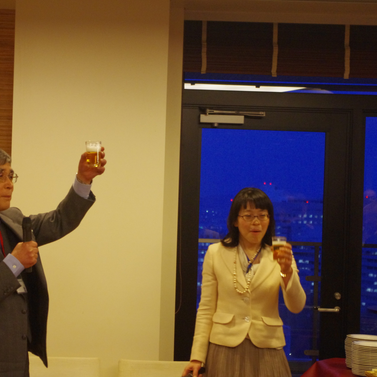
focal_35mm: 105
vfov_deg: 16.6
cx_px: 104
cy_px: 188
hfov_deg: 16.5
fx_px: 1294
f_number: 5.6
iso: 2000
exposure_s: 1/40
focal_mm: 55
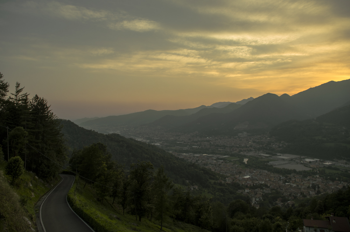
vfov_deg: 47.7
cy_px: 116
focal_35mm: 27
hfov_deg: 67.5
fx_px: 262
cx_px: 175
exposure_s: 1/40
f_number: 7.1
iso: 200
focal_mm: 18
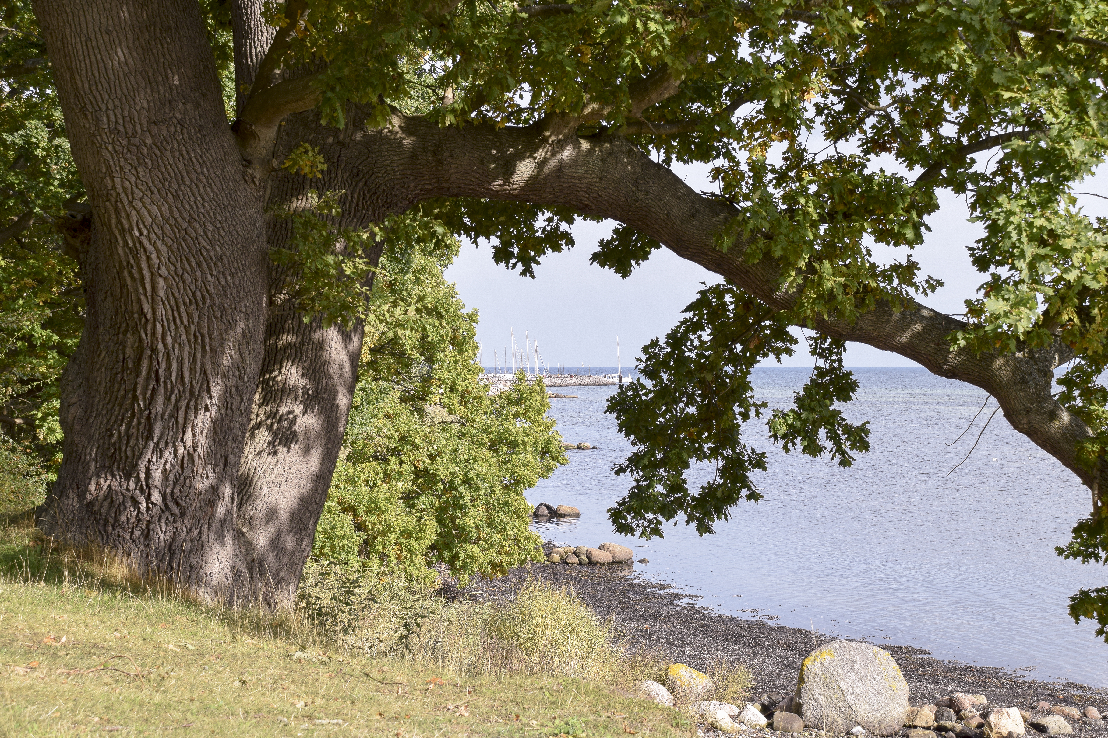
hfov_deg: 30.5
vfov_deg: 20.6
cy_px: 369
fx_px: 2031
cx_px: 554
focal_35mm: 66
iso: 220
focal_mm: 44
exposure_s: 1/250
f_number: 8
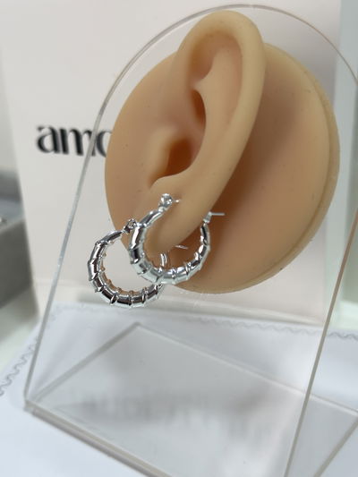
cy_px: 238
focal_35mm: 48
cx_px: 179
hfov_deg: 30.3
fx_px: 662
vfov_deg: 39.6
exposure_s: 1/100
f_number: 1.78
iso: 80
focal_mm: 6.76
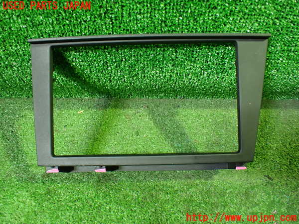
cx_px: 150
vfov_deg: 46.8
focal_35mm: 30
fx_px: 259
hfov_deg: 60.0
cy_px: 112
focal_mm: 5.4
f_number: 2.3
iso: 800
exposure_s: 1/40
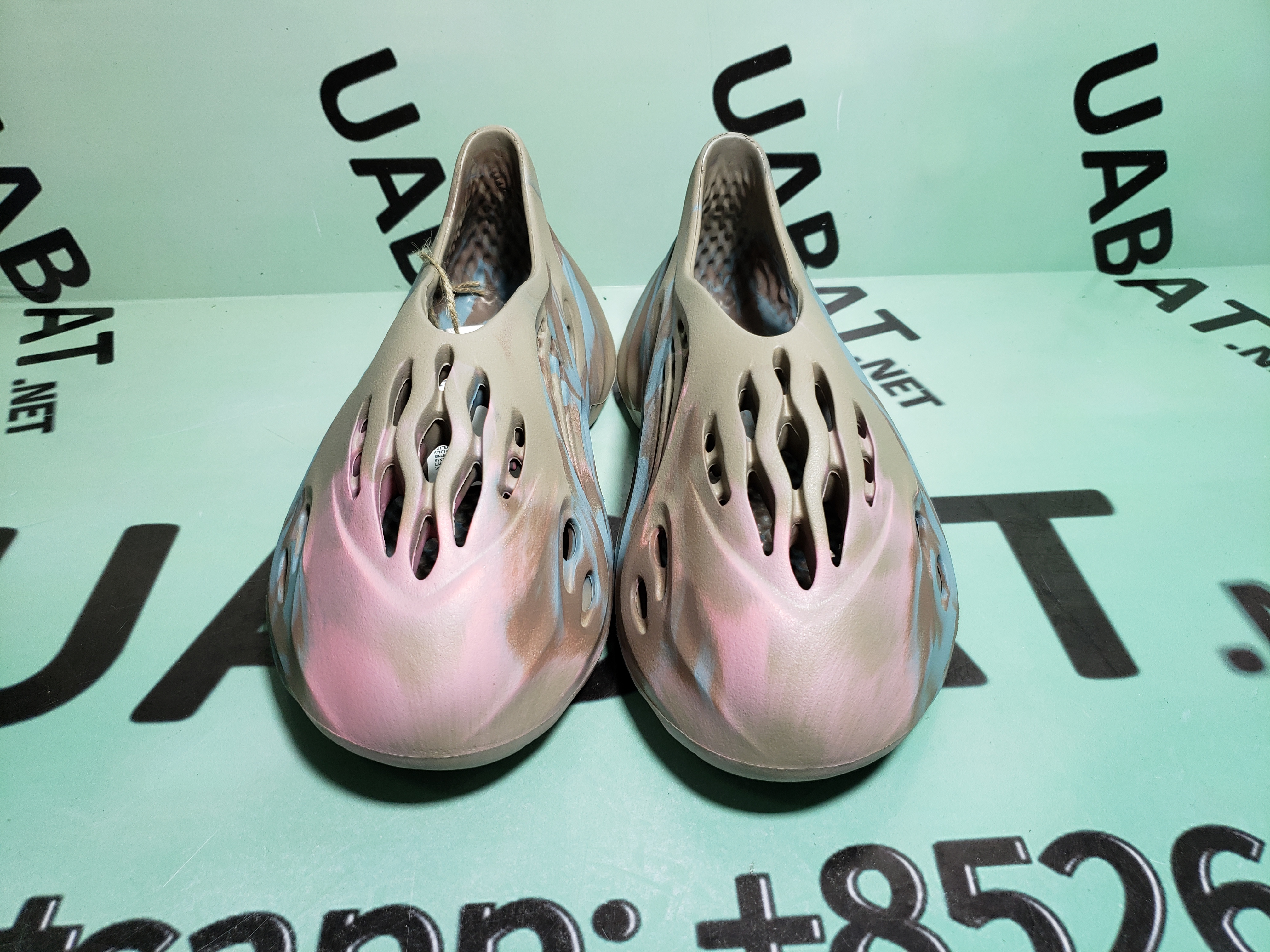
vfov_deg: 53.1
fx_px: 954
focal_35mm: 26
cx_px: 635
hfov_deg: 67.3
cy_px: 476
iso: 50
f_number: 1.5
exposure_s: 1/206
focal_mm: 4.3
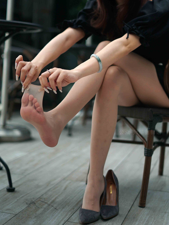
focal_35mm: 55
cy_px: 114
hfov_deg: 26.6
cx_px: 83
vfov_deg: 34.9
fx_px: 358
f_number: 1.8
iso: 250
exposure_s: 1/2000
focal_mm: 50
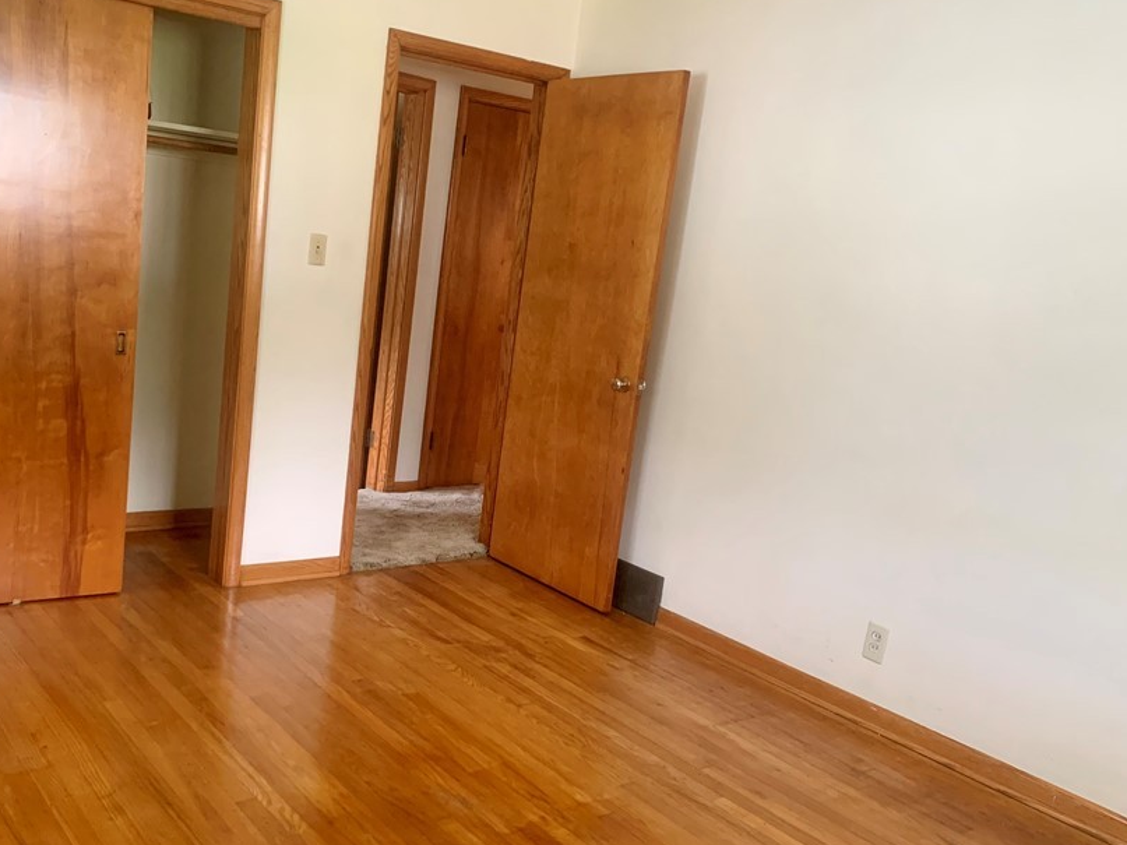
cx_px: 429
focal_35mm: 33
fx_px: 1074
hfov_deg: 54.8
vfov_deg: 42.9
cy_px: 472
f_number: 1.8
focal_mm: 4.25
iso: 400
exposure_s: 1/60
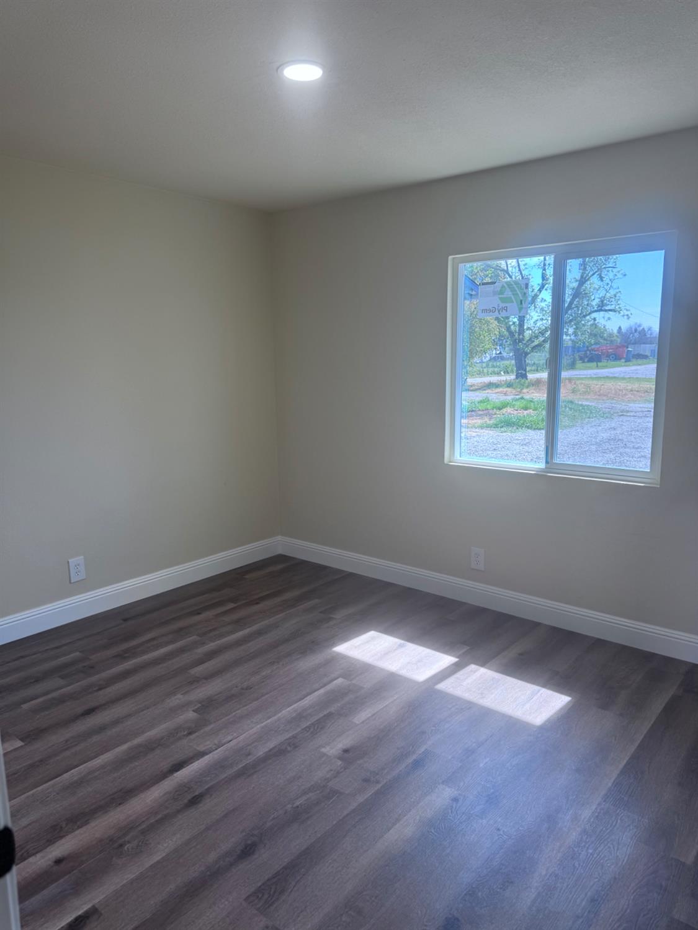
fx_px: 645
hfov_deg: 56.8
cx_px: 349
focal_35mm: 24
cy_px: 465
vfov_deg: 71.6
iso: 64
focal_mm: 6.76
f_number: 1.78
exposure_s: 1/218
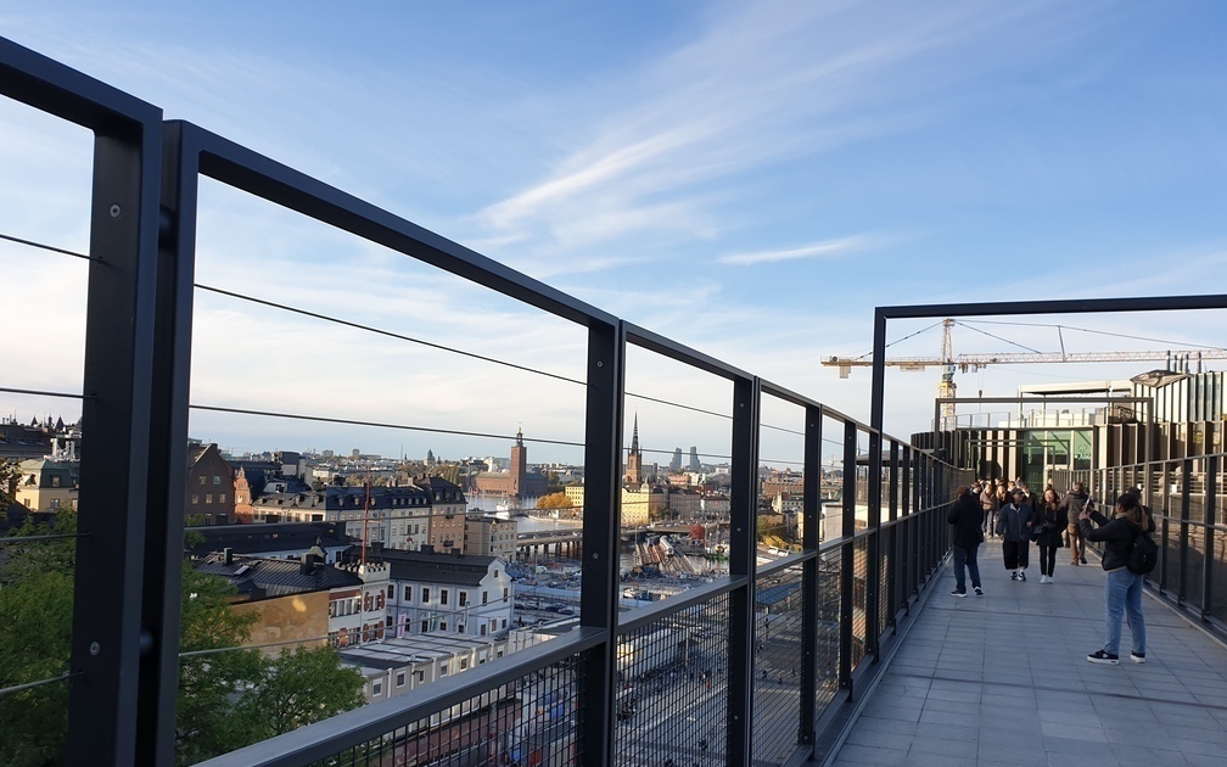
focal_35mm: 28
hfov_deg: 66.5
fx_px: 936
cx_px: 611
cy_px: 438
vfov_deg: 44.4
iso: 50
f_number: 2.4
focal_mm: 4.3
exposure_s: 1/668
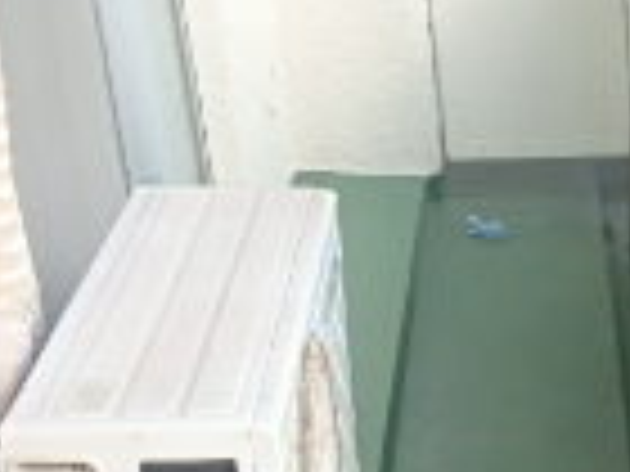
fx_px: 1747
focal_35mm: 96
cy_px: 526
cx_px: 1098
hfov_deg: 17.2
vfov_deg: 15.0
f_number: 3.5
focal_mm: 3.7
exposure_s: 1/60
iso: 200
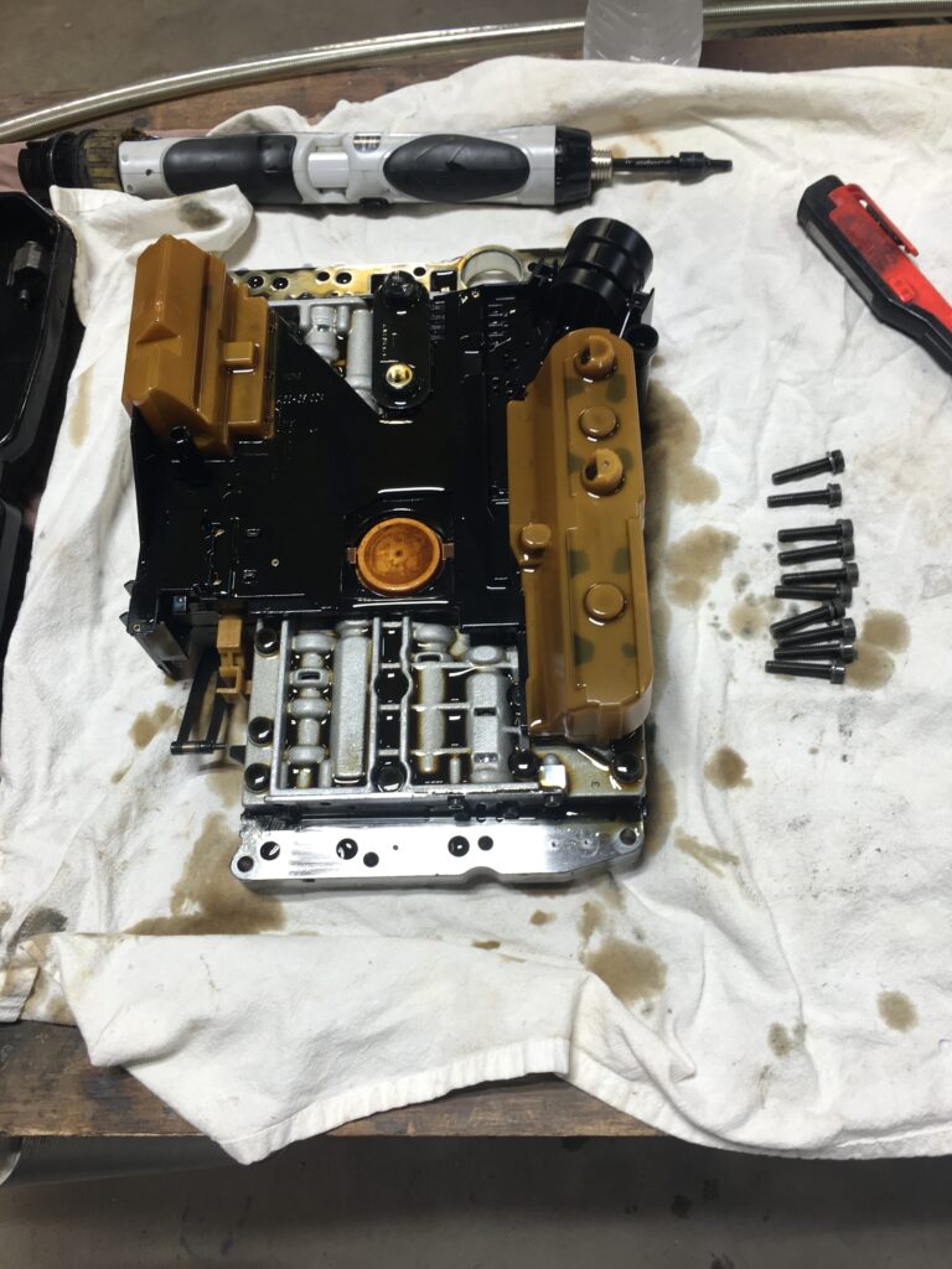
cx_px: 476
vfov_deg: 61.7
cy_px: 634
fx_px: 1063
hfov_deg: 48.2
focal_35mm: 29
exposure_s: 1/60
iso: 32
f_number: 2.2
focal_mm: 4.15
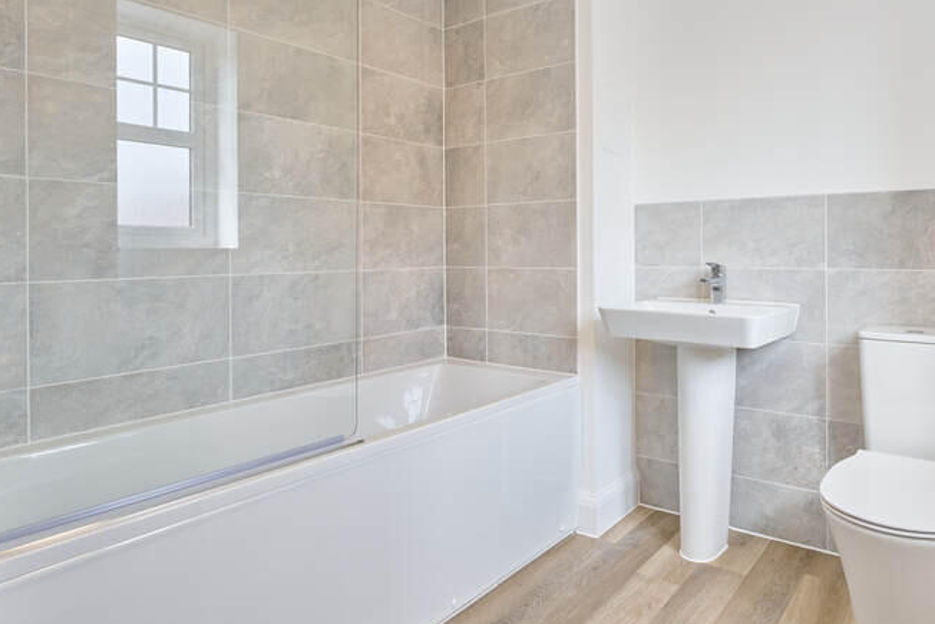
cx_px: 614
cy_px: 247
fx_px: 600
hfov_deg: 73.8
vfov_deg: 54.5
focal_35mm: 23
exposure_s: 1/13
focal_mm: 14.7
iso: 100
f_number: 10
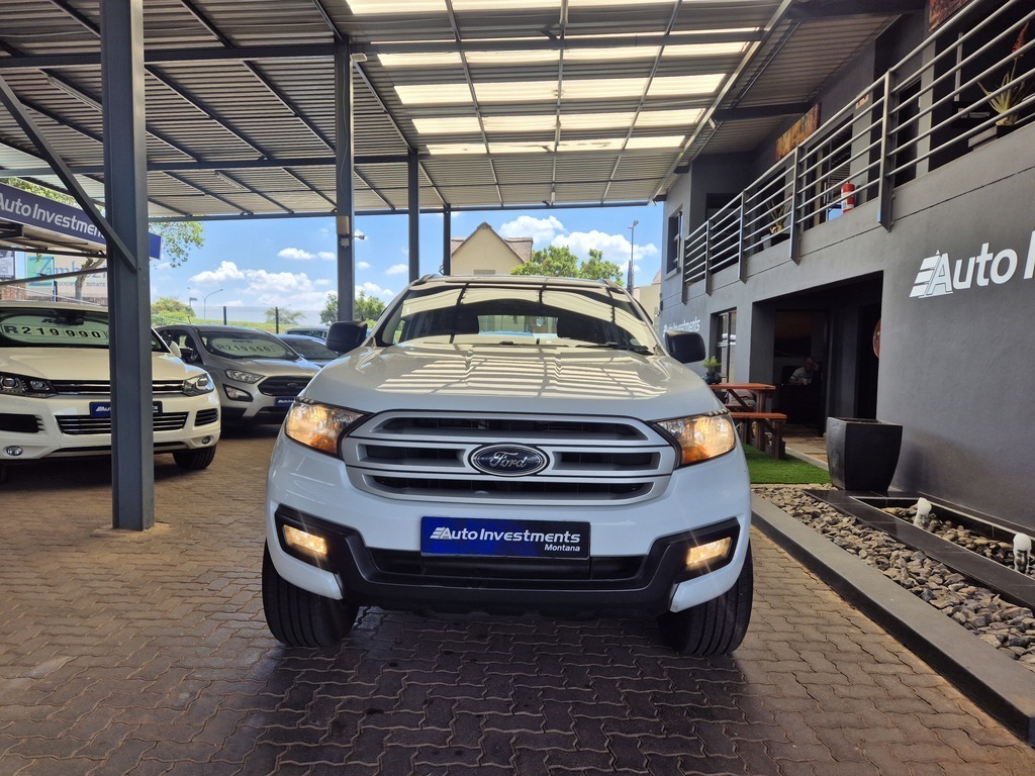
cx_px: 518
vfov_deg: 58.9
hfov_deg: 73.9
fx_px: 688
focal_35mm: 23
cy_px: 388
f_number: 1.8
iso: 25
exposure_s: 1/1160
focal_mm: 5.4
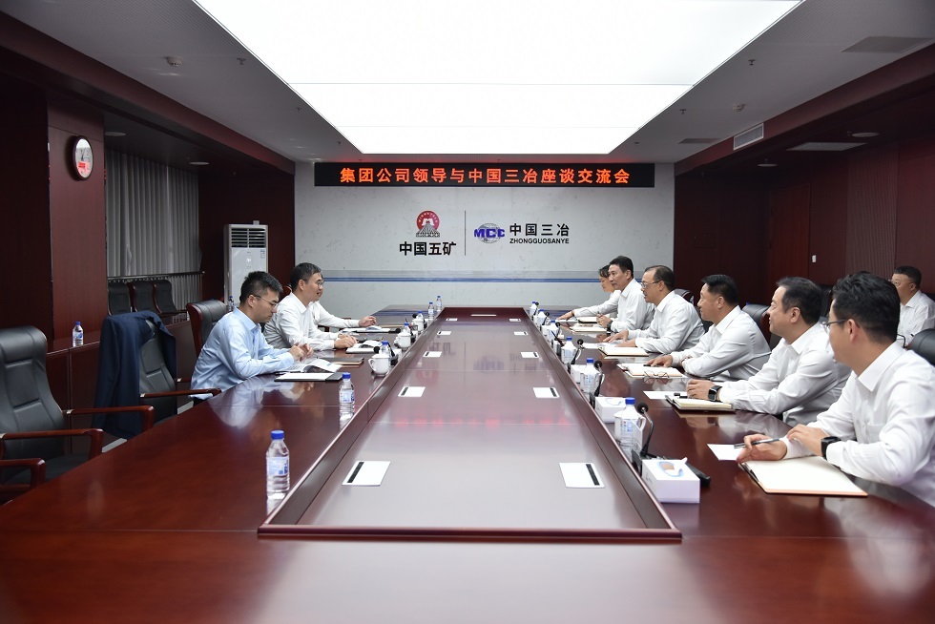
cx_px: 468
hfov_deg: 60.3
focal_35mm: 31
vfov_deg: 42.4
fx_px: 805
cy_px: 312
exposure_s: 1/200
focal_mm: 31
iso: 800
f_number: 4
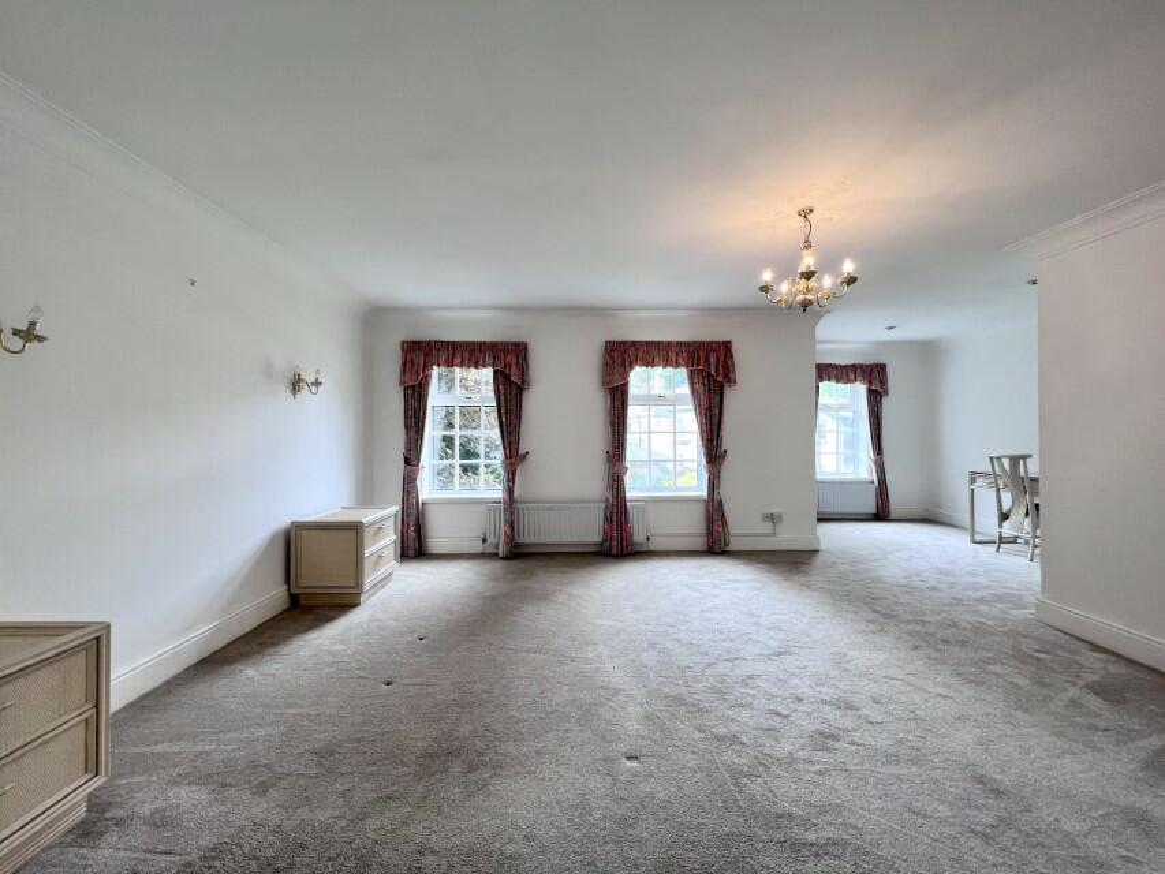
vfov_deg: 89.9
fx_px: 438
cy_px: 437
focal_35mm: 13
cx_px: 582
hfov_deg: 106.2
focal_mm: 1.57
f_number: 1.8
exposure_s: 1/99
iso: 64
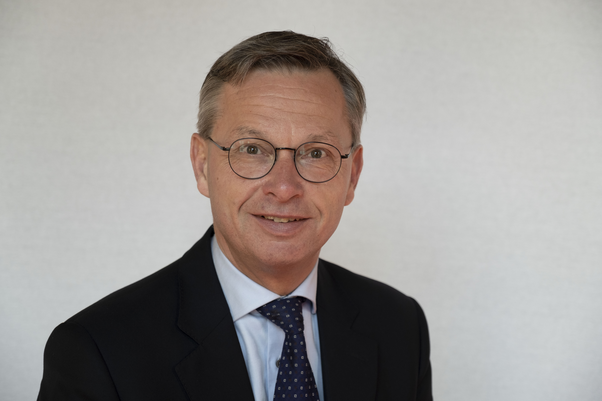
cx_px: 301
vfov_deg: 18.7
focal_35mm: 73
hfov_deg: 27.7
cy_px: 200
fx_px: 1221
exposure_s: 1/160
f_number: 2.8
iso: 320
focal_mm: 48.5
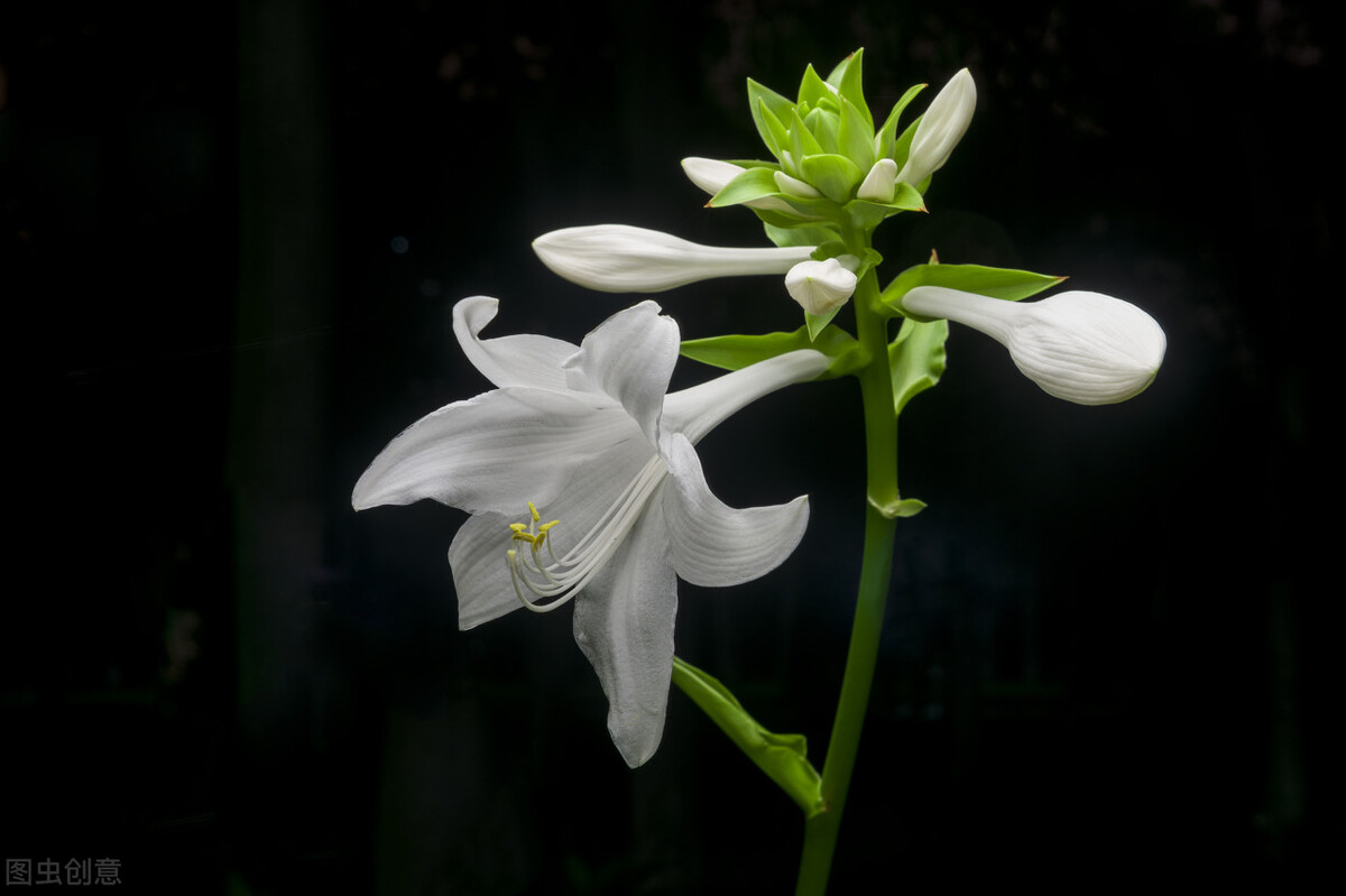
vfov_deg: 20.1
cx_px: 673
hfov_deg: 29.9
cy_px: 448
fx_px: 2523
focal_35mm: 68
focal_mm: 45
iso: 100
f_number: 13
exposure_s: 6
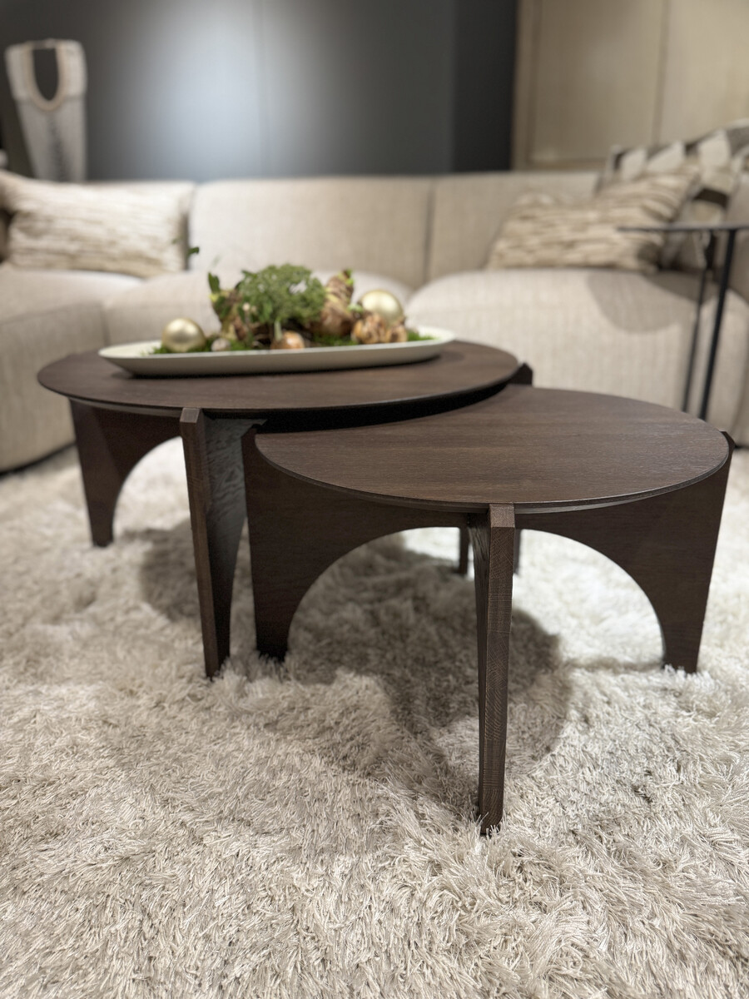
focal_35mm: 24
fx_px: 692
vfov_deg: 71.6
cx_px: 374
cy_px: 500
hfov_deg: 56.8
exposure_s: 1/50
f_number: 1.78
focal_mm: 6.76
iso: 200
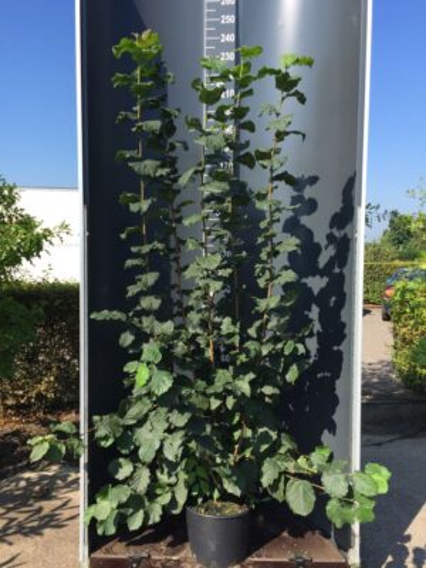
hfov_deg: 48.2
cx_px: 213
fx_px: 476
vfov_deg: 61.7
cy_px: 284
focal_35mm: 29
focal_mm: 4.15
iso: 32
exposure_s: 1/1099
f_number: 2.2
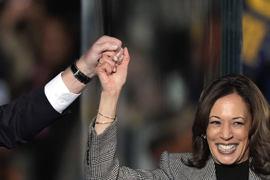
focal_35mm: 969
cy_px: 131
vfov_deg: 1.4
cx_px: 52
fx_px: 7266
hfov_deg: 2.1
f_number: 3.2
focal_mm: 400
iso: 4000
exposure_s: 1/1250
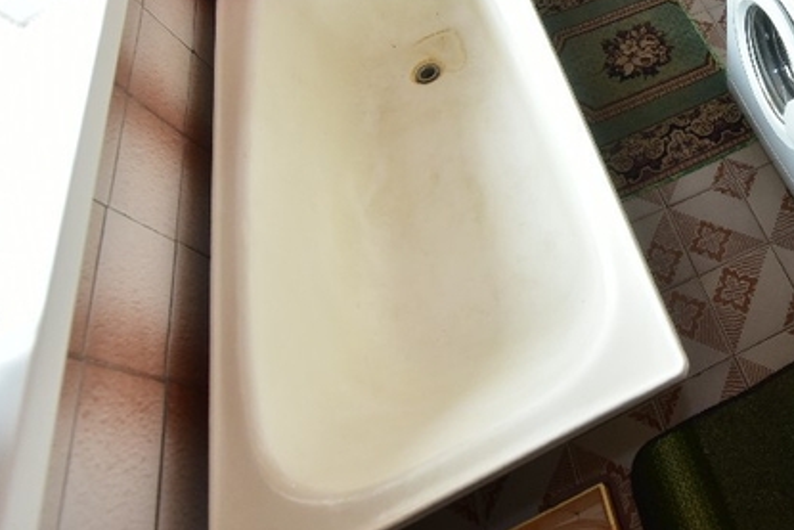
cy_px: 69
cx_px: 685
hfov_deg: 59.4
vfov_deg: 44.3
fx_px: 596
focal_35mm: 27
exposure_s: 1/160
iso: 1000
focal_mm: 14
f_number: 4
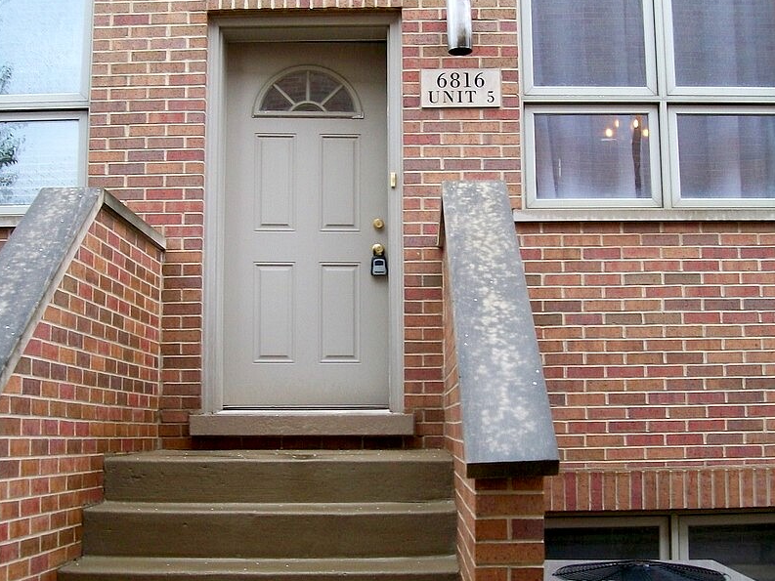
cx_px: 390
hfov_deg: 38.9
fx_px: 1097
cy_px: 312
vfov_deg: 29.7
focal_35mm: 49
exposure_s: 1/80
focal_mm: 6
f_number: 2.7
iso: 80
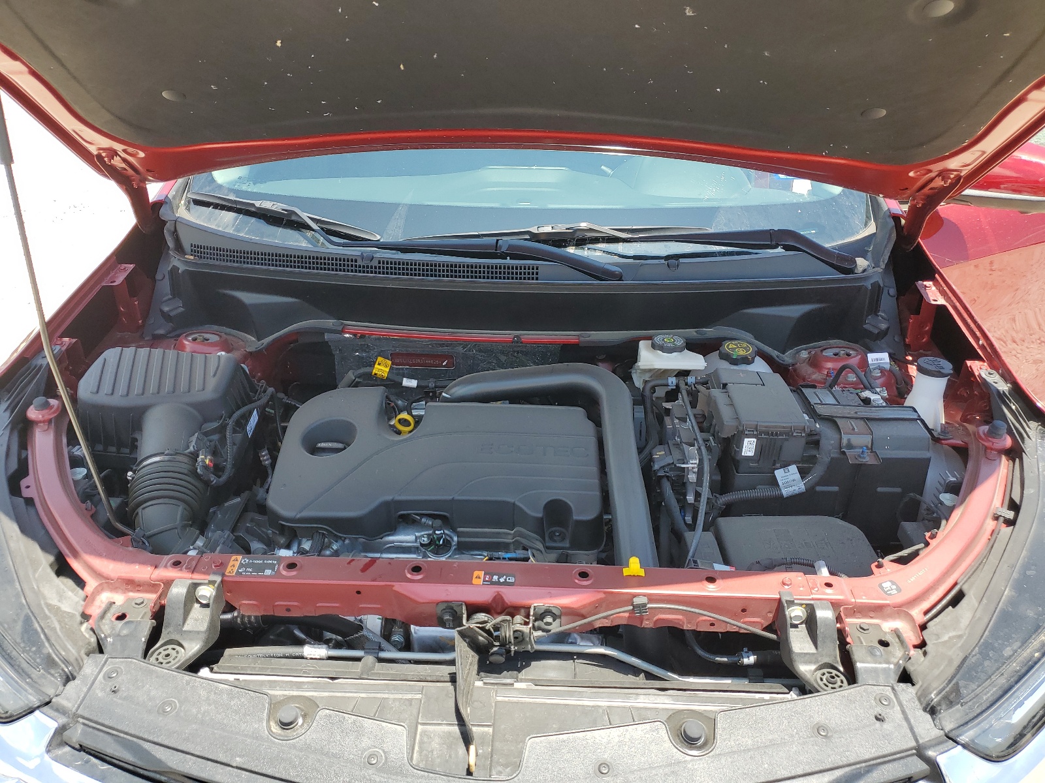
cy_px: 392
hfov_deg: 67.3
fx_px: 785
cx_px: 522
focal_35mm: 26
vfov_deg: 53.1
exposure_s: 1/833
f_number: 1.5
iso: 50
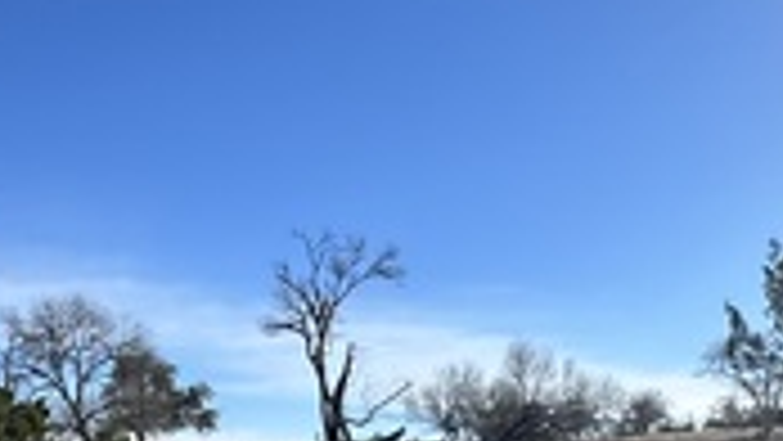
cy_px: 544
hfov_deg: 37.2
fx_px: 1163
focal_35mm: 56
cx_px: 436
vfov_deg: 20.0
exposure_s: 1/1043
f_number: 2.2
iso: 50
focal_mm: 2.22
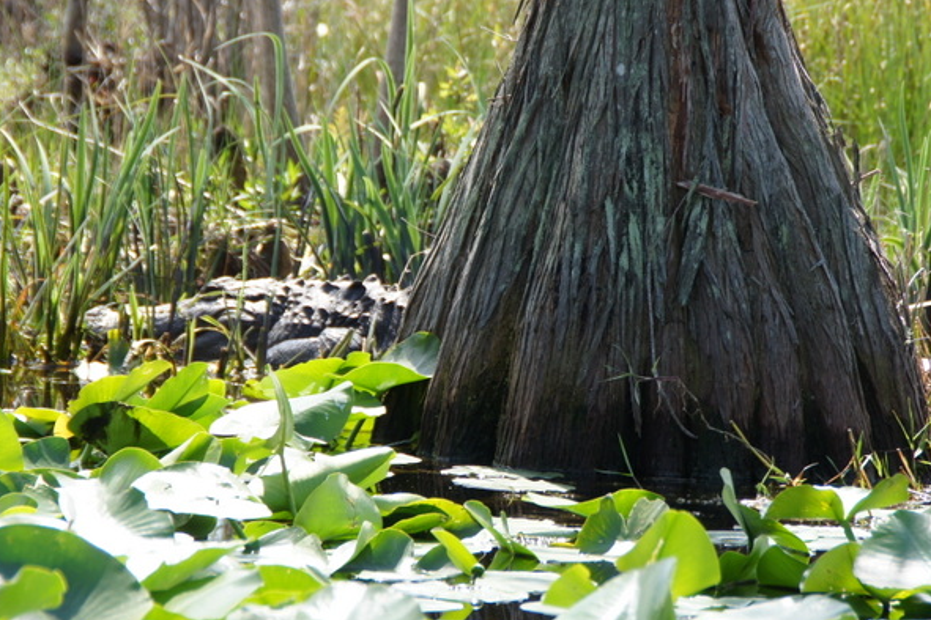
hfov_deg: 6.9
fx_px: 7758
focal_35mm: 300
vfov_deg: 4.6
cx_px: 428
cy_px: 312
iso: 200
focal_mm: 130
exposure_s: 1/320
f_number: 7.1
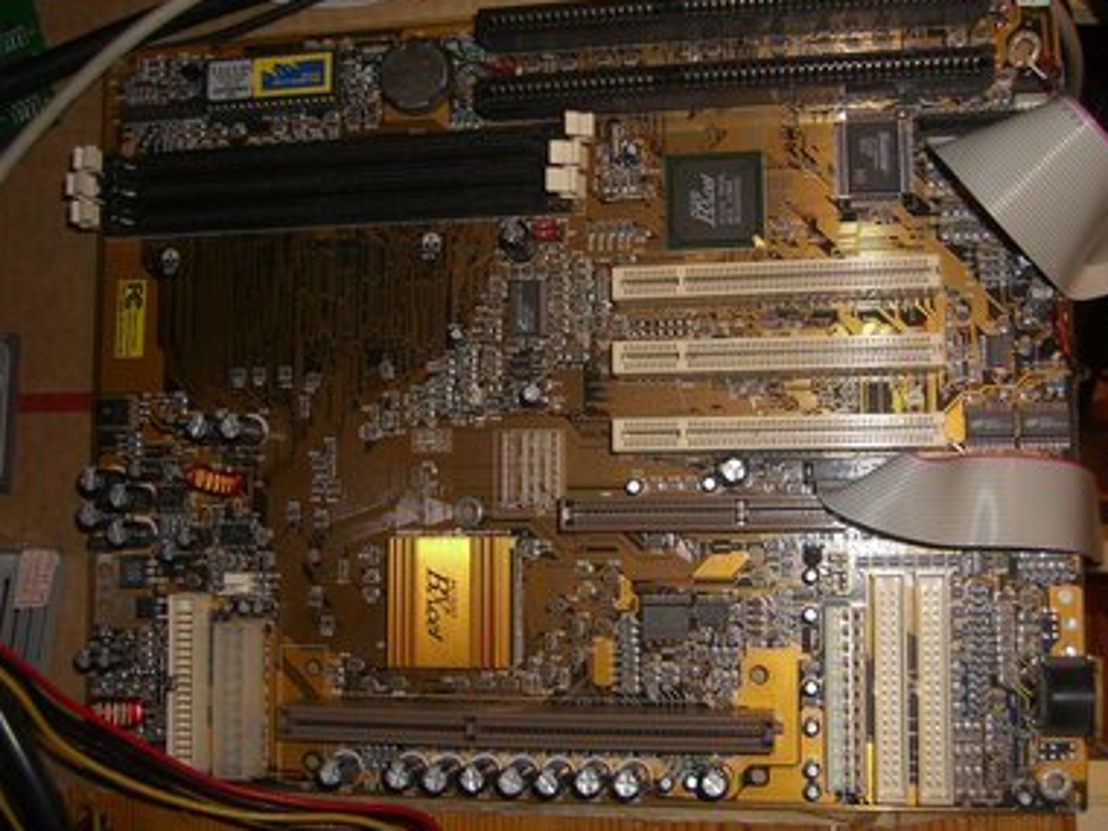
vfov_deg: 36.0
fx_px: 1280
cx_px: 545
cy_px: 420
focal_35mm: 40
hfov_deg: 46.8
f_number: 2.8
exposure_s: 1/60
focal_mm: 7.9
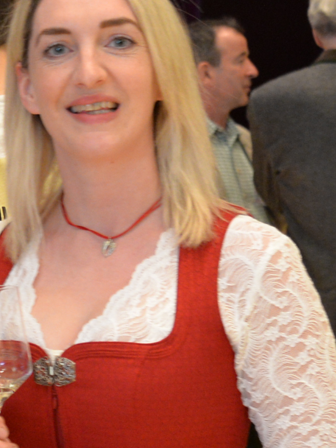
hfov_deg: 8.4
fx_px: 2214
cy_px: 196
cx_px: -272
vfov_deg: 11.6
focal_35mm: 171
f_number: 4
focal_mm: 34
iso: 1600
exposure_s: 1/30
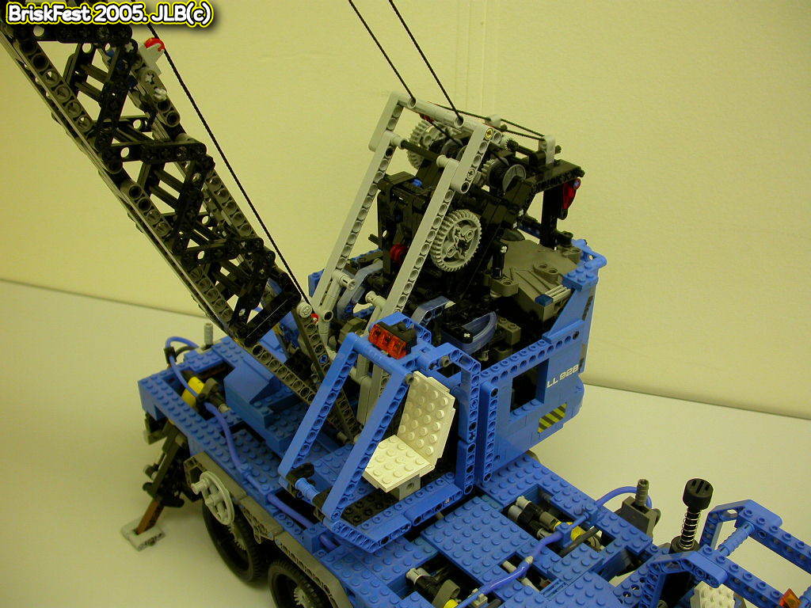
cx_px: 406
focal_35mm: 38
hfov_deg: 49.0
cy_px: 304
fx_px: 890
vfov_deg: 37.7
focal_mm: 7.85
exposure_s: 1/41.4
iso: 100
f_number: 2.6
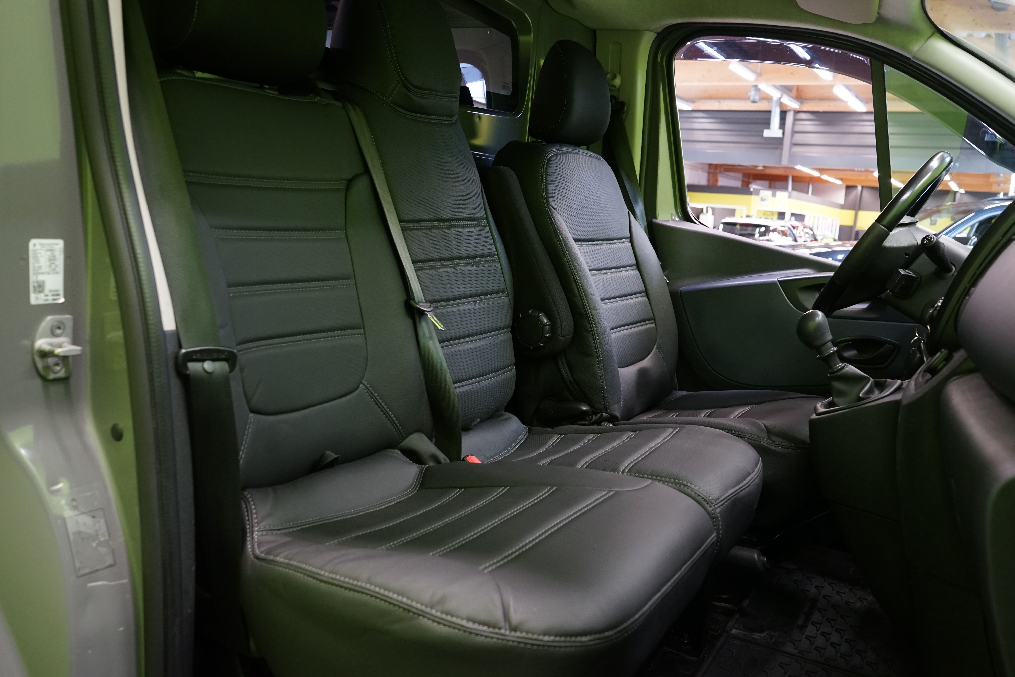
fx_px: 846
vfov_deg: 43.6
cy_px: 338
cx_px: 508
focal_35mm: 30
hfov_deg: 61.9
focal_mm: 30
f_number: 5.6
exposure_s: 1/20
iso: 2000
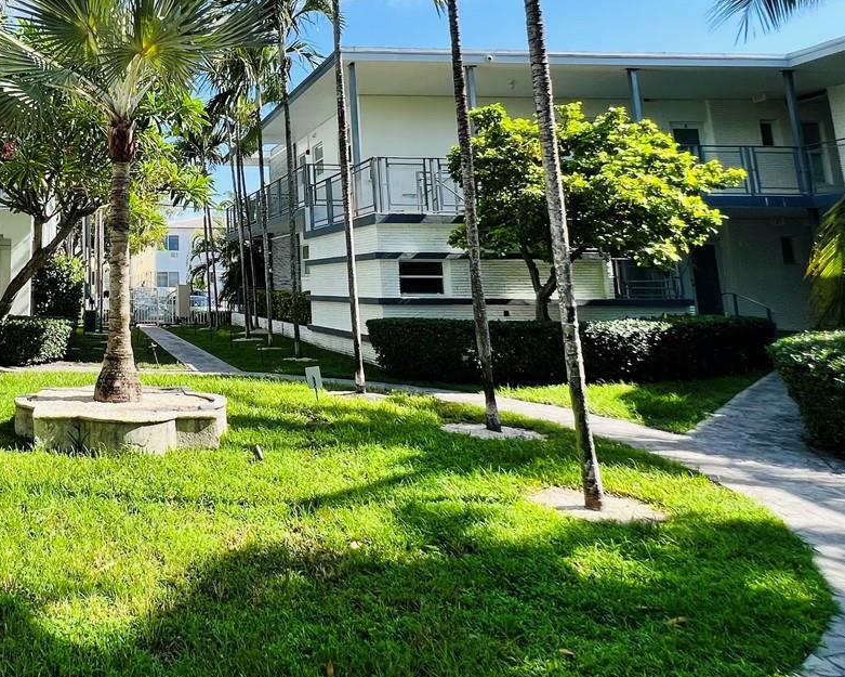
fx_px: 650
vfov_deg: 52.4
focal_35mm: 26
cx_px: 108
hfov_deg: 58.0
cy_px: 164
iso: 32
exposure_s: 1/615
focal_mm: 1.57
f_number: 1.8
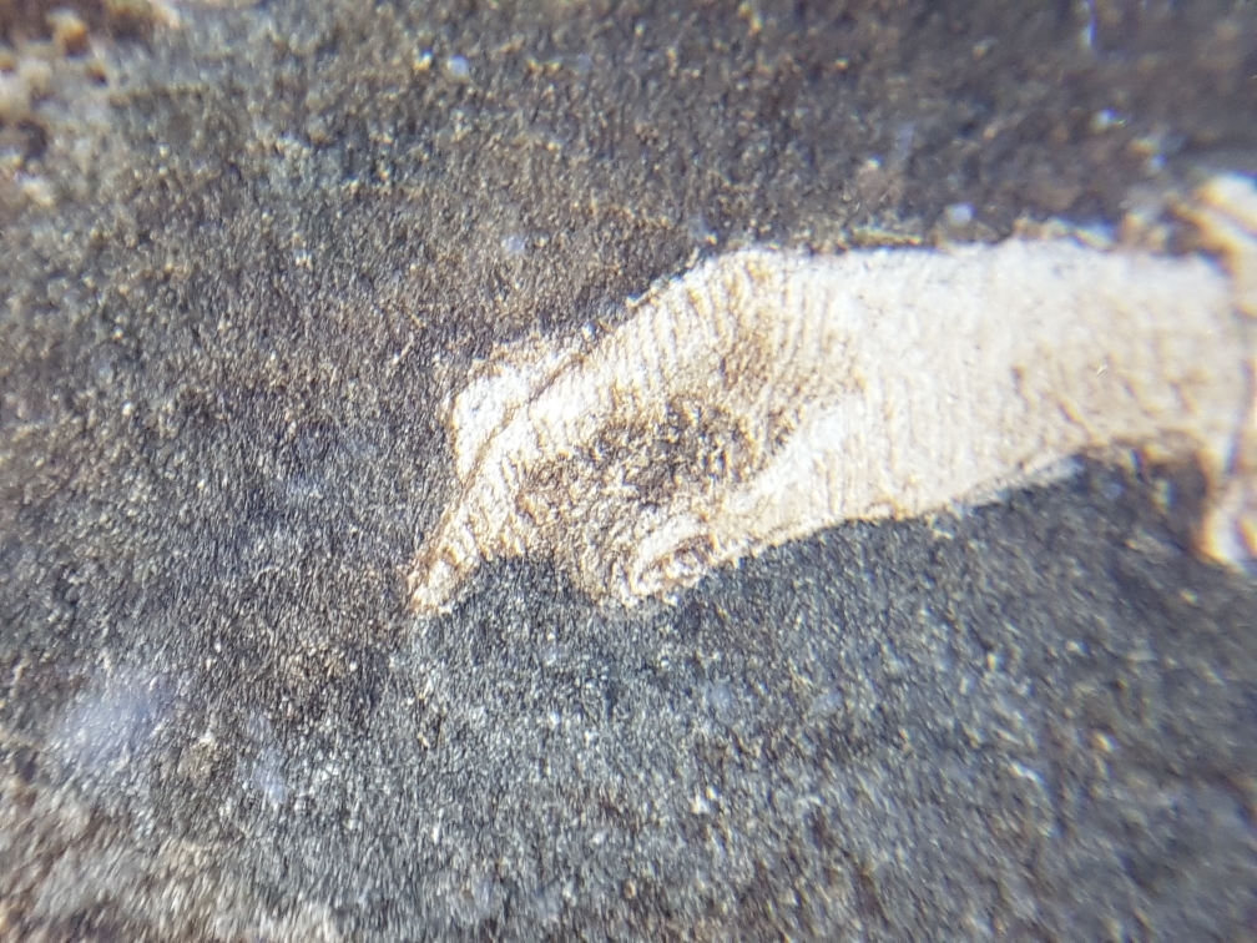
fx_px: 944
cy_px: 472
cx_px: 628
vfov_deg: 53.1
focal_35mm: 26
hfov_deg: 67.3
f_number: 1.7
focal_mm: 4.2
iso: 80
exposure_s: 1/100
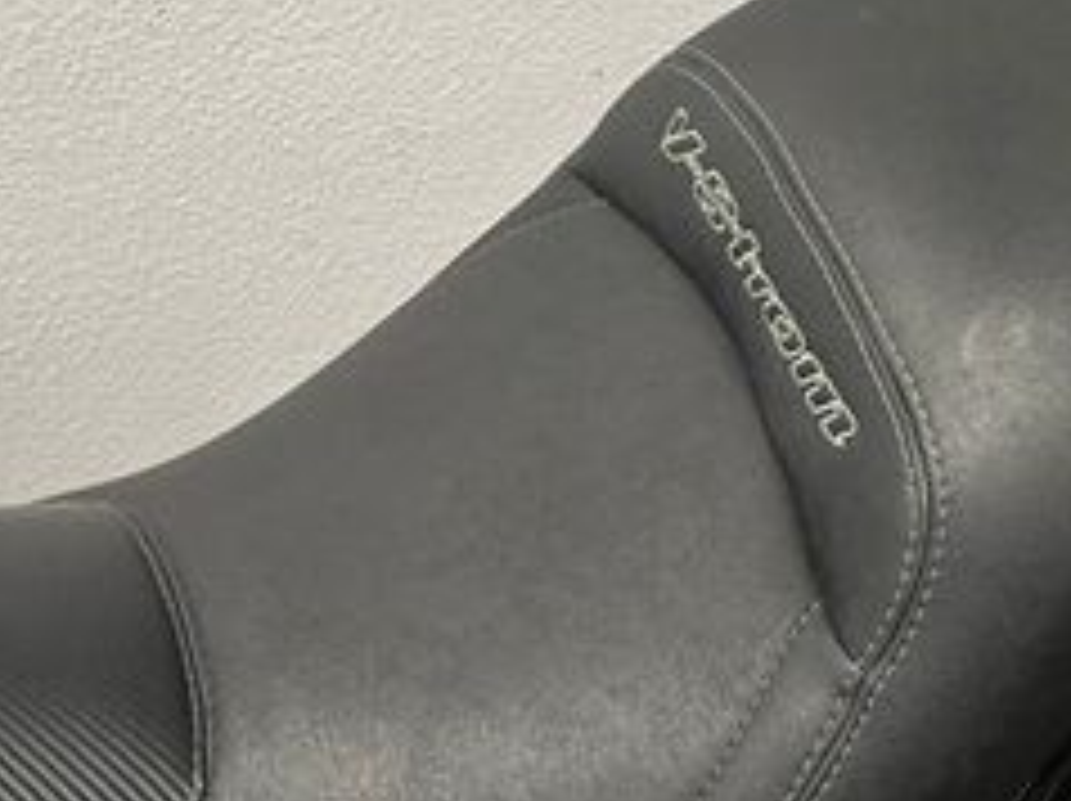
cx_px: 932
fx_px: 2164
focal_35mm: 70
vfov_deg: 20.8
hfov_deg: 27.0
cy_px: 171
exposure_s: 1/50
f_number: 1.6
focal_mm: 5.1
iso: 100
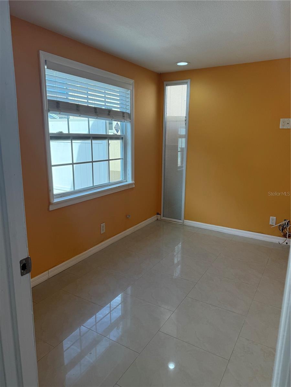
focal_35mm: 24
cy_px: 194
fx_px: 269
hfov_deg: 56.8
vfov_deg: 71.6
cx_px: 146
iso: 100
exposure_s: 1/559
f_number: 1.78
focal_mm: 6.76
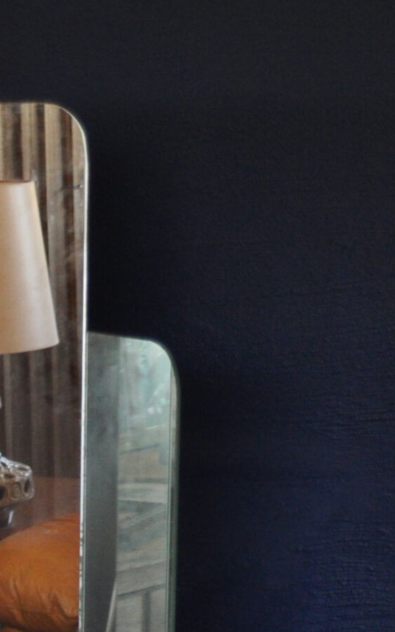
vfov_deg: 13.7
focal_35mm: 141
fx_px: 2429
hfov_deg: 9.1
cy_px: 1010
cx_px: -113
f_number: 4.2
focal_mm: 26
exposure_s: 1/60
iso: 720
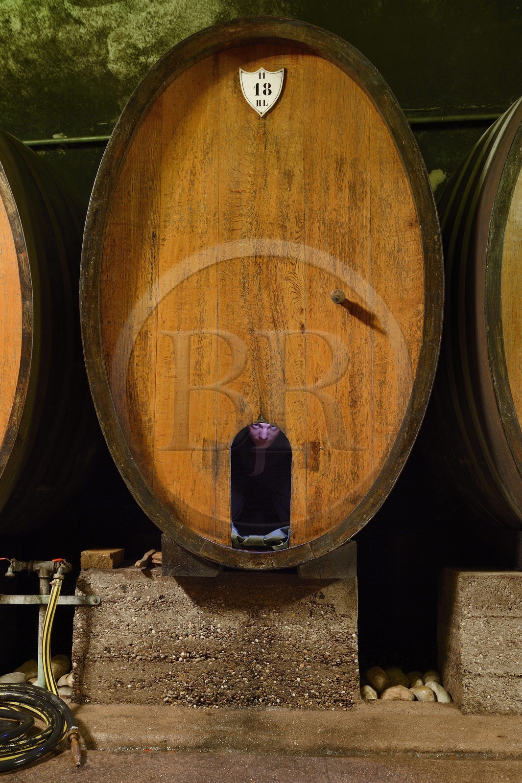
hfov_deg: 46.4
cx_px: 261
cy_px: 392
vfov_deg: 65.5
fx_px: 609
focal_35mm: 28
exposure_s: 2
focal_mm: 28
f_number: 5
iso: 400
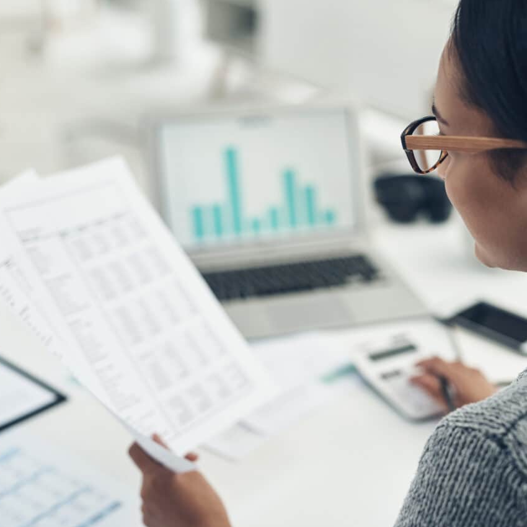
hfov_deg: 26.9
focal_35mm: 64
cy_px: 264
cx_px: 259
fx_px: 1102
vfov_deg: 26.9
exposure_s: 1/500
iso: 320
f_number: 2.2
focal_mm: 50
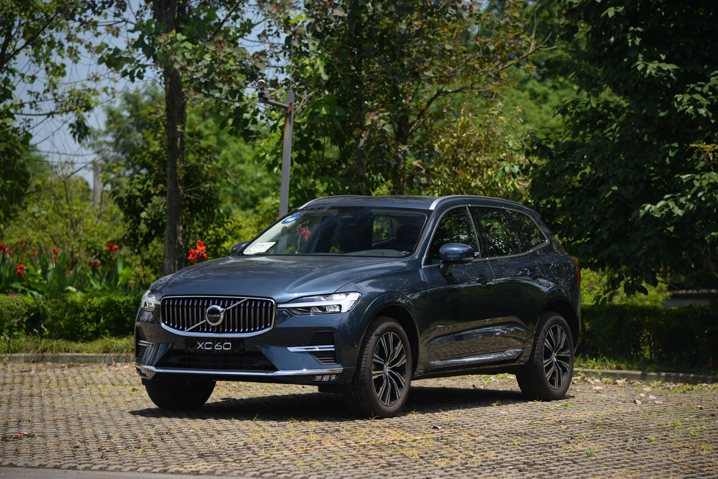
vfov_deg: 12.2
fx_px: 2235
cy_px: 240
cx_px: 359
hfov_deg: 18.3
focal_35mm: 112
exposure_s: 1/250
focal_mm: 112
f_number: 4
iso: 100
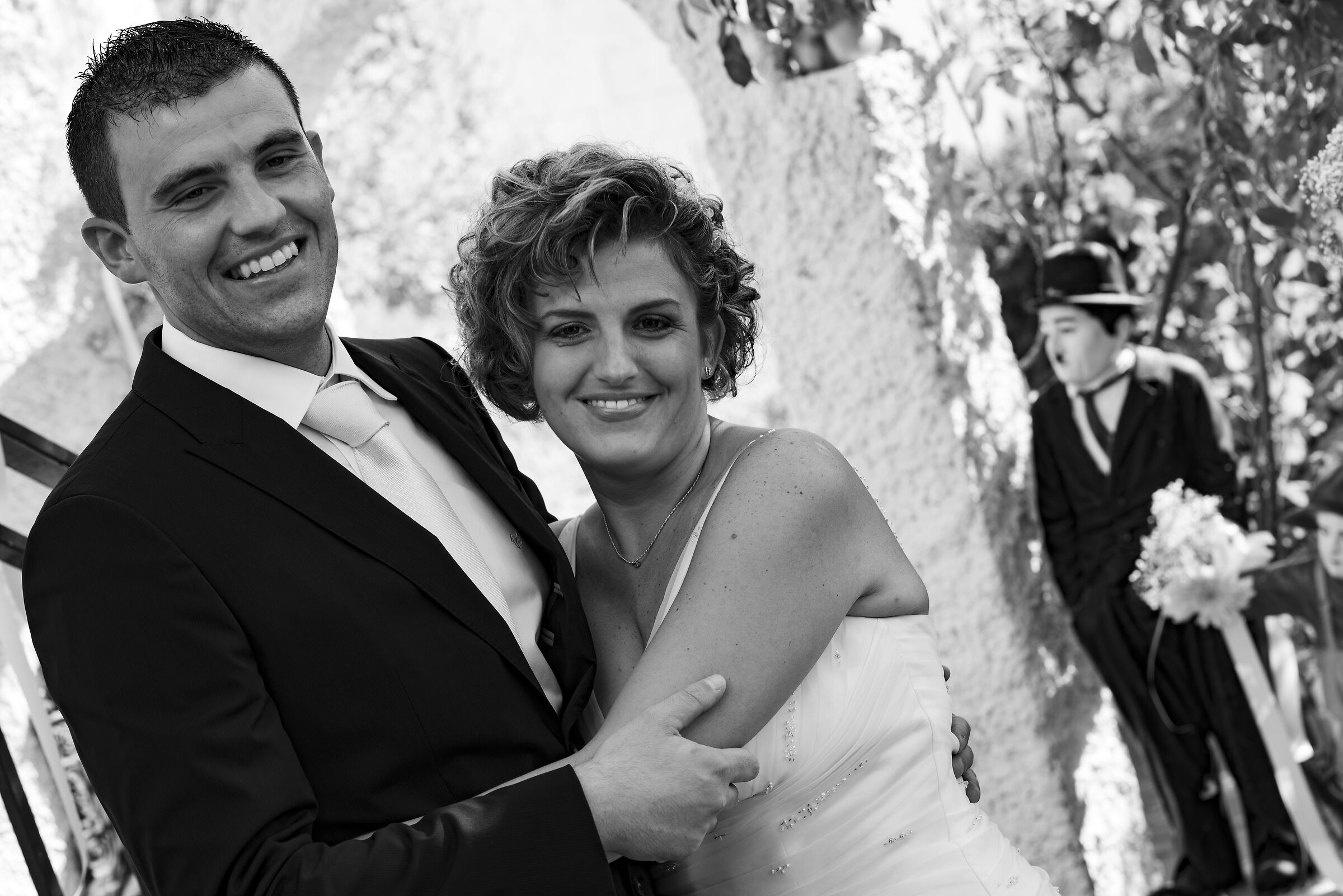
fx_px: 3172
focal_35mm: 85
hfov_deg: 23.9
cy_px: 448
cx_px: 672
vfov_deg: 16.1
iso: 100
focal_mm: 85
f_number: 6.3
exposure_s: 1/100
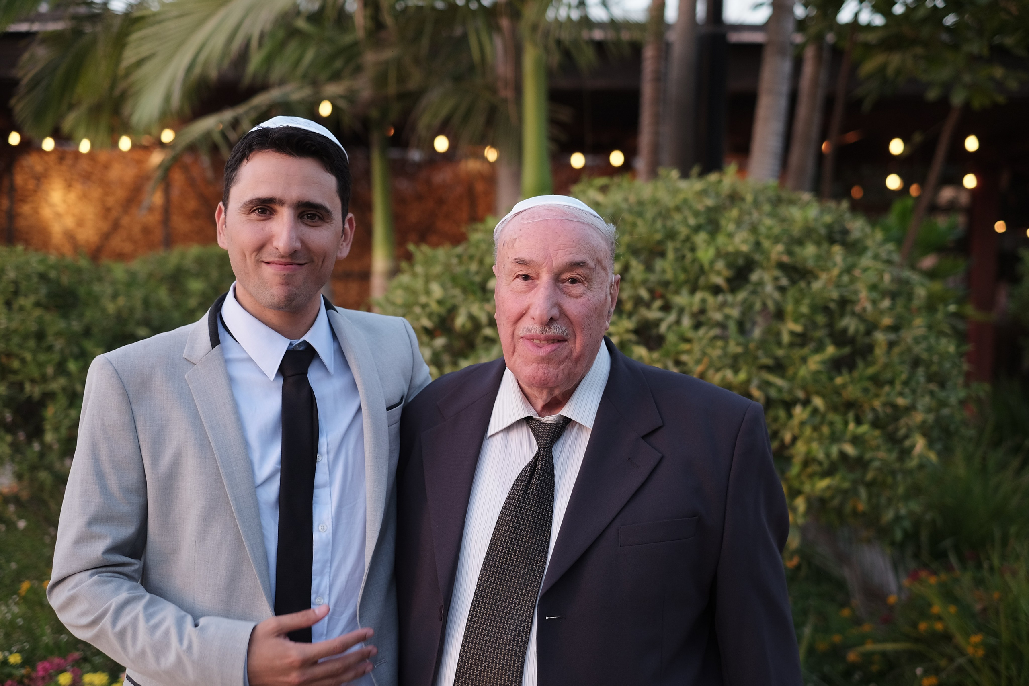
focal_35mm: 53
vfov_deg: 25.5
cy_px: 343
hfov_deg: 37.5
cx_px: 514
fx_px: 1515
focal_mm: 35
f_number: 2
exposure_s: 1/250
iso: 400
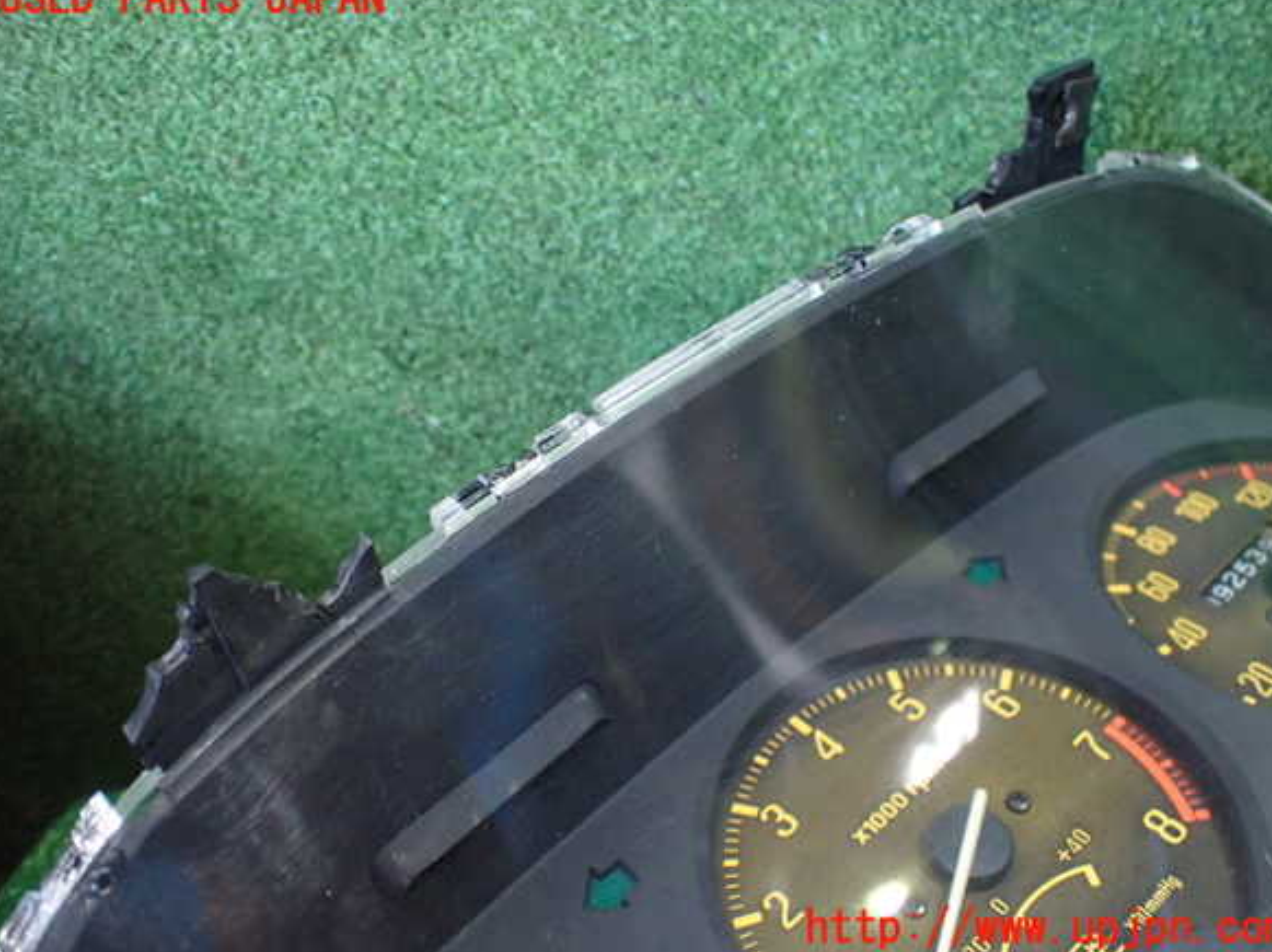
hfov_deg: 58.4
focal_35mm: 31
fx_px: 1138
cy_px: 464
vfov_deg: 45.4
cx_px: 644
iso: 800
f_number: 2.3
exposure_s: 1/100
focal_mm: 5.4
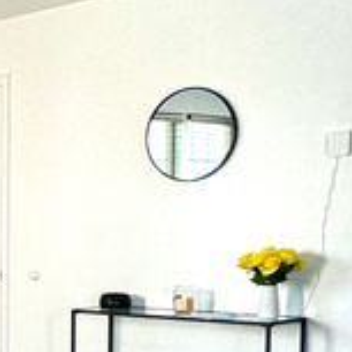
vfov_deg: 20.4
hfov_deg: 17.8
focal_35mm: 83
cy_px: 324
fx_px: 955
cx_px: -232
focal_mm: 2.22
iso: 125
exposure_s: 1/120
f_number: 2.2
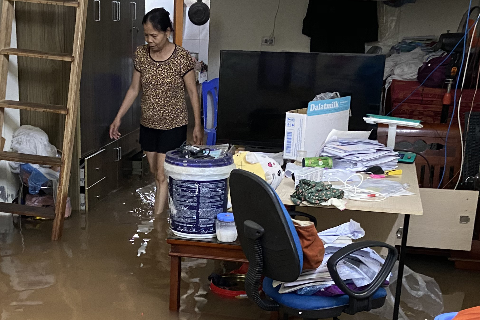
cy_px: 243
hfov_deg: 36.7
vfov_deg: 24.8
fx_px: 720
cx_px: 182
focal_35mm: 54
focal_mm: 4.25
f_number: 1.8
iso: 500
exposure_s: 1/25
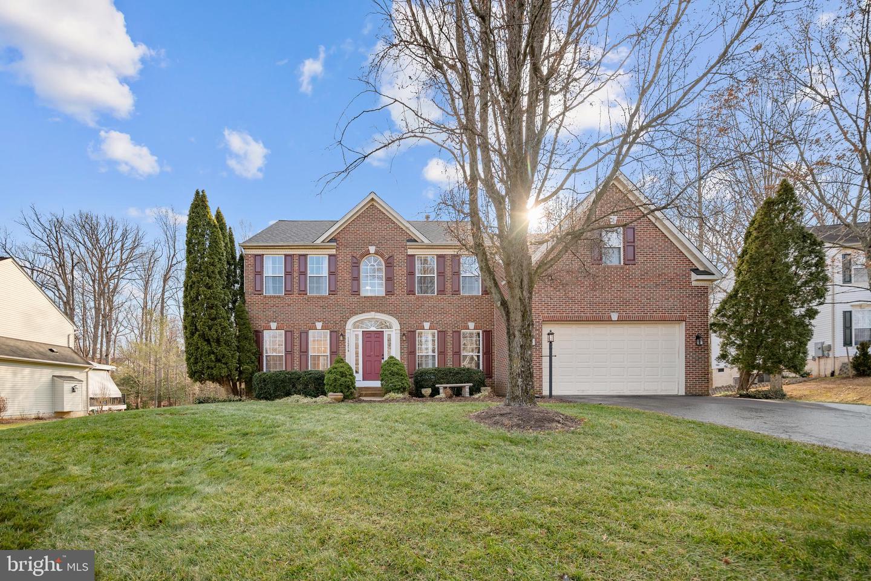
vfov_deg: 81.2
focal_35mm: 14
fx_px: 339
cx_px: 436
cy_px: 290
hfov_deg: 104.2
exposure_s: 1/640
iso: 100
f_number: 5
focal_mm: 14
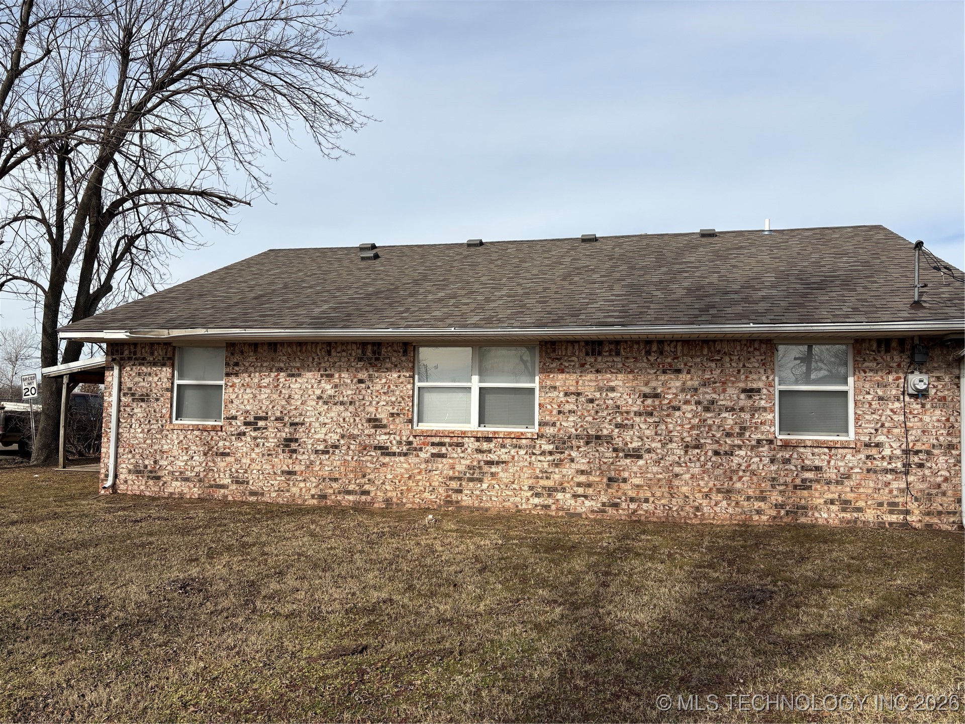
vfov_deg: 53.1
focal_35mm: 26
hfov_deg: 67.3
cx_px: 482
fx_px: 725
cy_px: 362
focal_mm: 5.96
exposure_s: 1/4329
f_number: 1.6
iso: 50
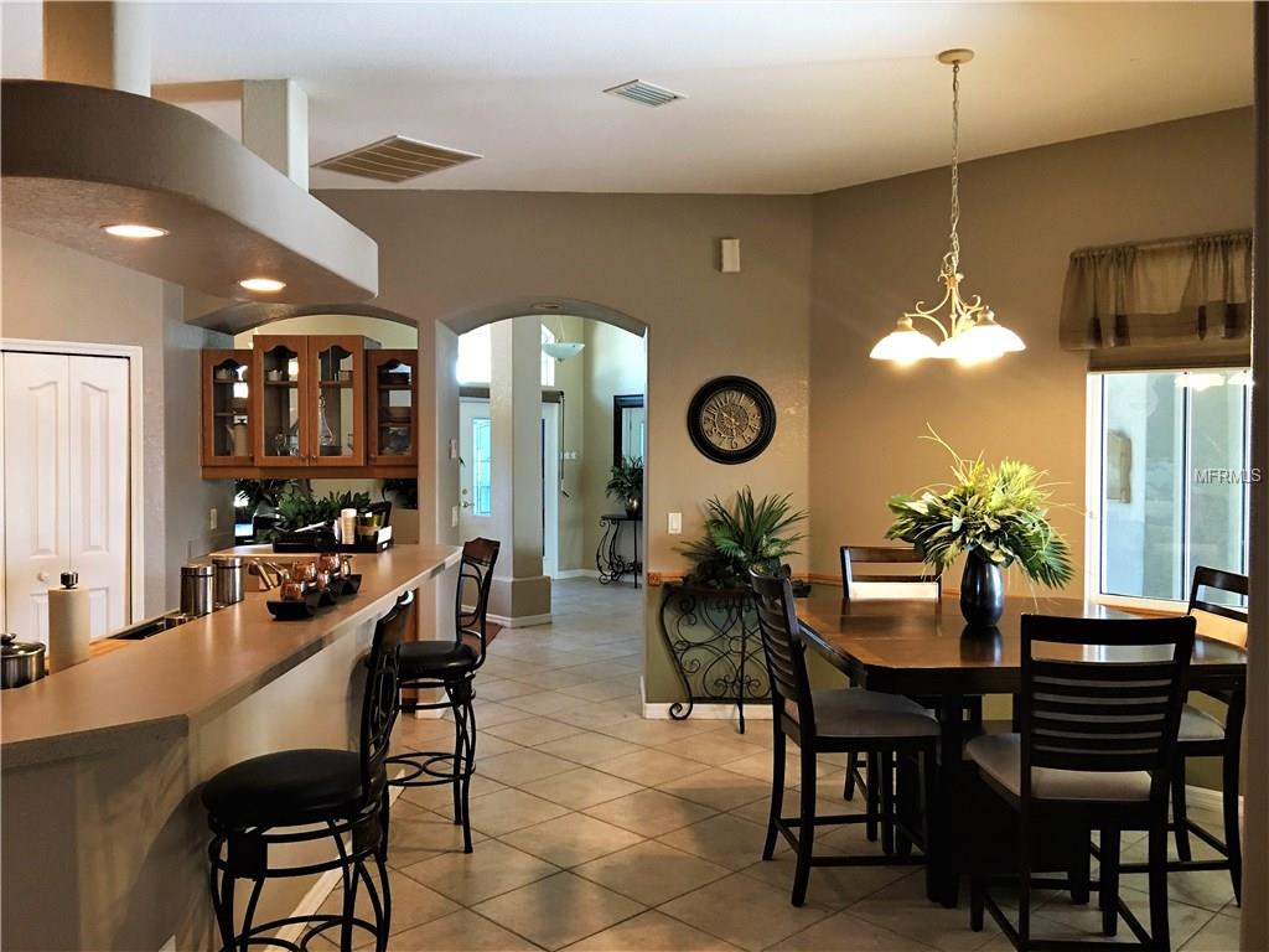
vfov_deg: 48.2
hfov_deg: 61.7
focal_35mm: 29
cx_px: 634
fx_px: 1063
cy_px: 476
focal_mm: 4.15
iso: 64
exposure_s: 1/15
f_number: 2.2
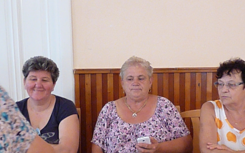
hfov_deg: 42.6
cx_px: 135
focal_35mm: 47
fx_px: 314
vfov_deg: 27.3
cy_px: 101
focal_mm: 4.8
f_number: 2.8
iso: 1600
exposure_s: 1/30
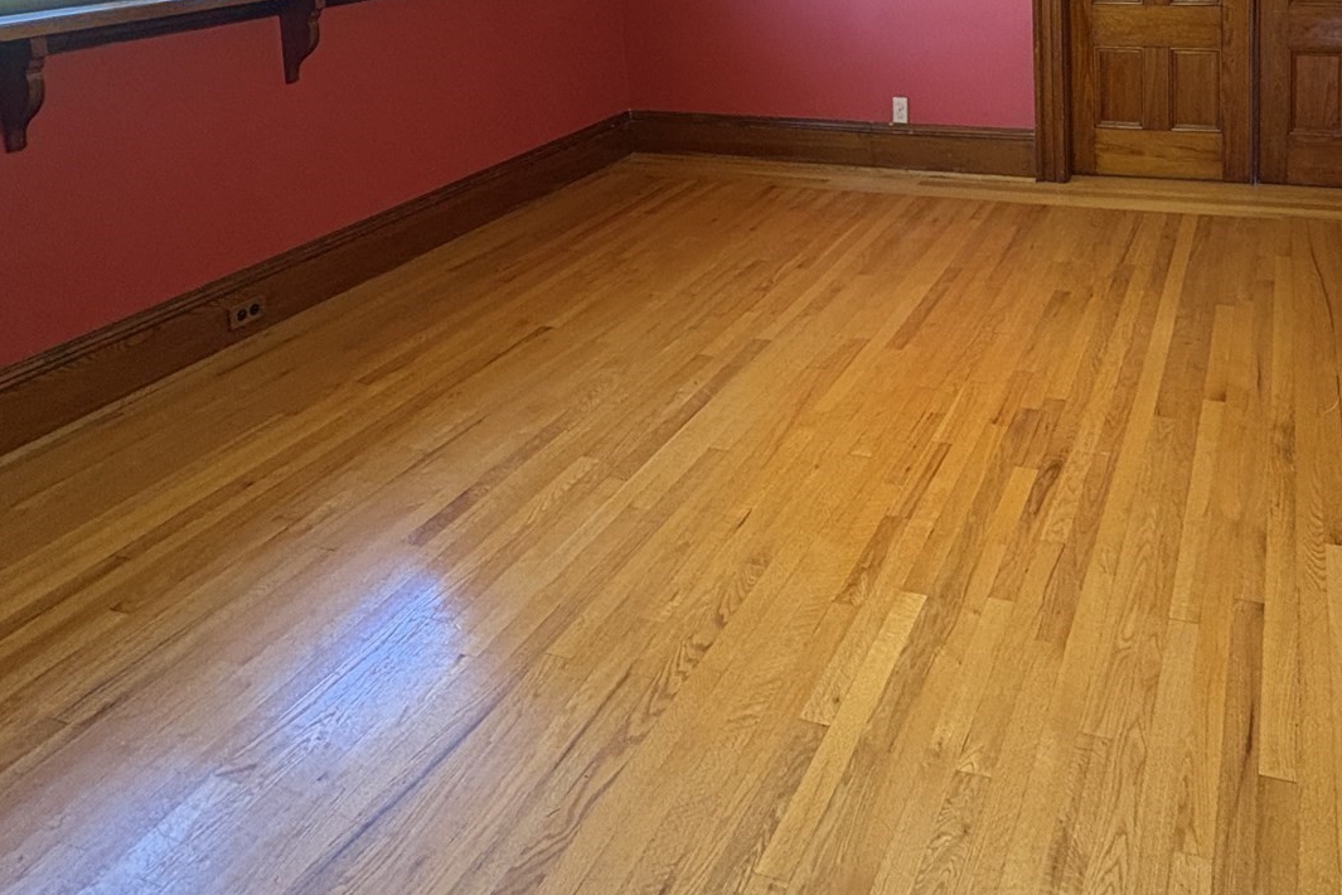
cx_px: 992
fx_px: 1044
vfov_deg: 40.3
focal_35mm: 28
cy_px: -11
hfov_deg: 62.1
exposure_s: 1/60
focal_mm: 2.22
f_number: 2.2
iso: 400
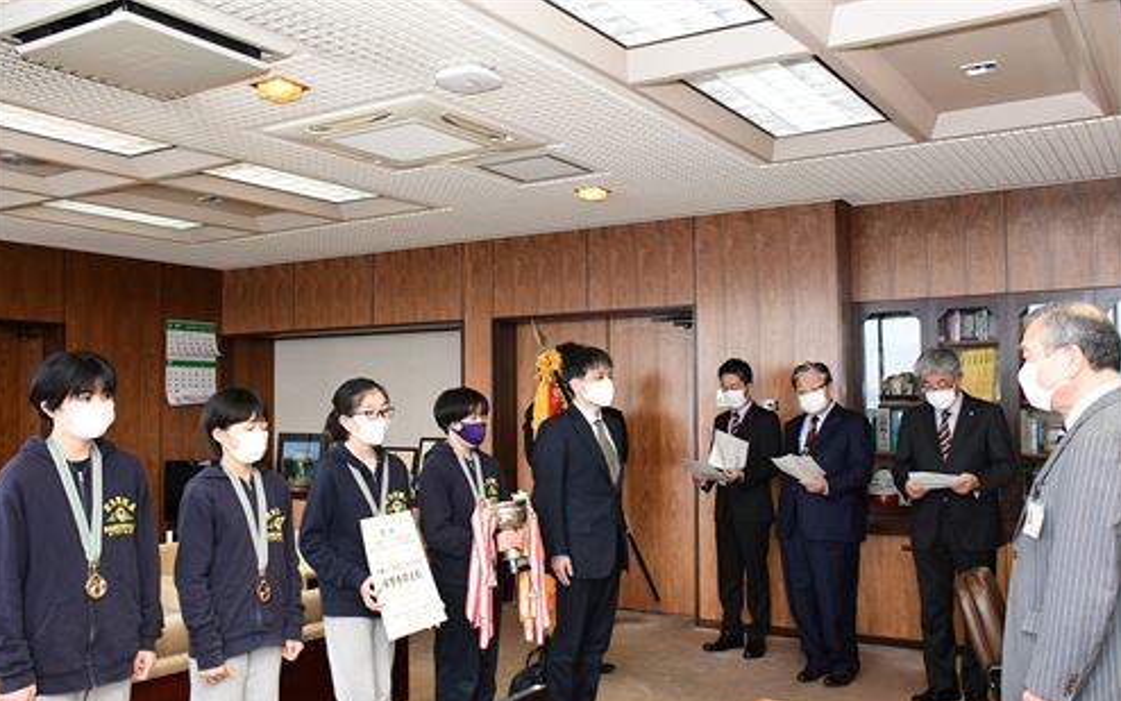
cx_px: 558
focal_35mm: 34
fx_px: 1039
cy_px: 375
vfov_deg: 37.3
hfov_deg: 56.7
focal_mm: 22
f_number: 6.3
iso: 2500
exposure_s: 1/250
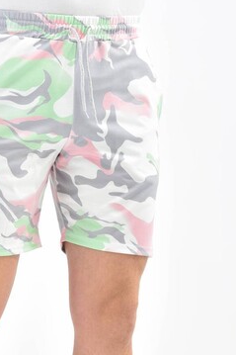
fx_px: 2510
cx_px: 51
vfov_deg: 8.1
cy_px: 267
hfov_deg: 5.4
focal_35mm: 255
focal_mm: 122
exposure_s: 1/160
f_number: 7.1
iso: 100
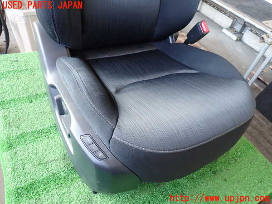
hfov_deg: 69.4
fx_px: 196
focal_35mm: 25
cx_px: 136
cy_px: 102
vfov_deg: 54.9
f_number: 2
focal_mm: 4.5
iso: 200
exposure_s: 1/40
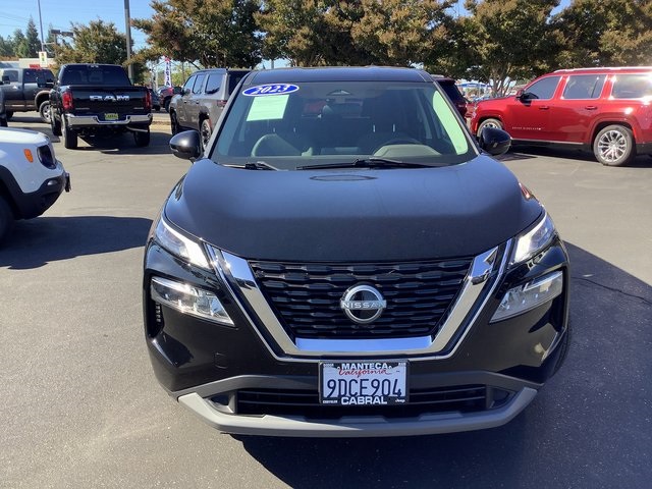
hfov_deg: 58.4
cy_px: 244
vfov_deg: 45.4
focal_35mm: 31
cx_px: 326
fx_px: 584
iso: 25
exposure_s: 1/238
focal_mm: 3.3
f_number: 2.4
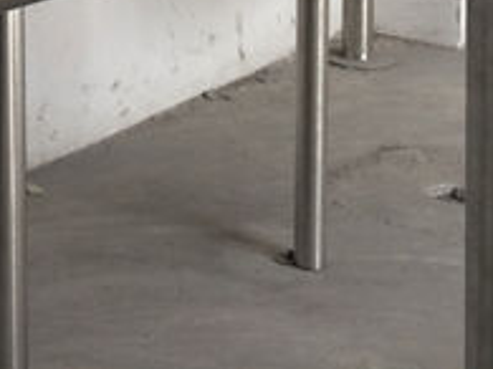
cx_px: -8
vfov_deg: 12.5
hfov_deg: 17.9
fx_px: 1523
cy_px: -306
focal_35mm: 107
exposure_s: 1/30
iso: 80
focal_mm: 4.15
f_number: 2.2
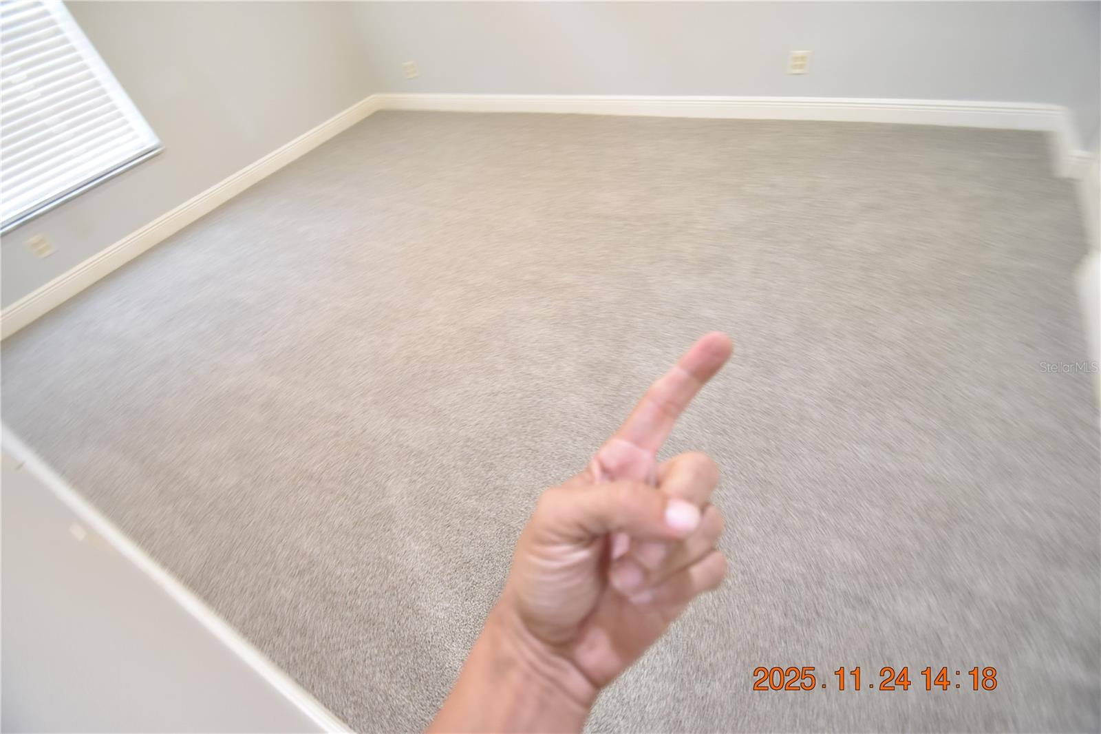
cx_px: 550
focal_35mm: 15
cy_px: 367
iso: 800
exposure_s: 1/20
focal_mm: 10
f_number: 3.5
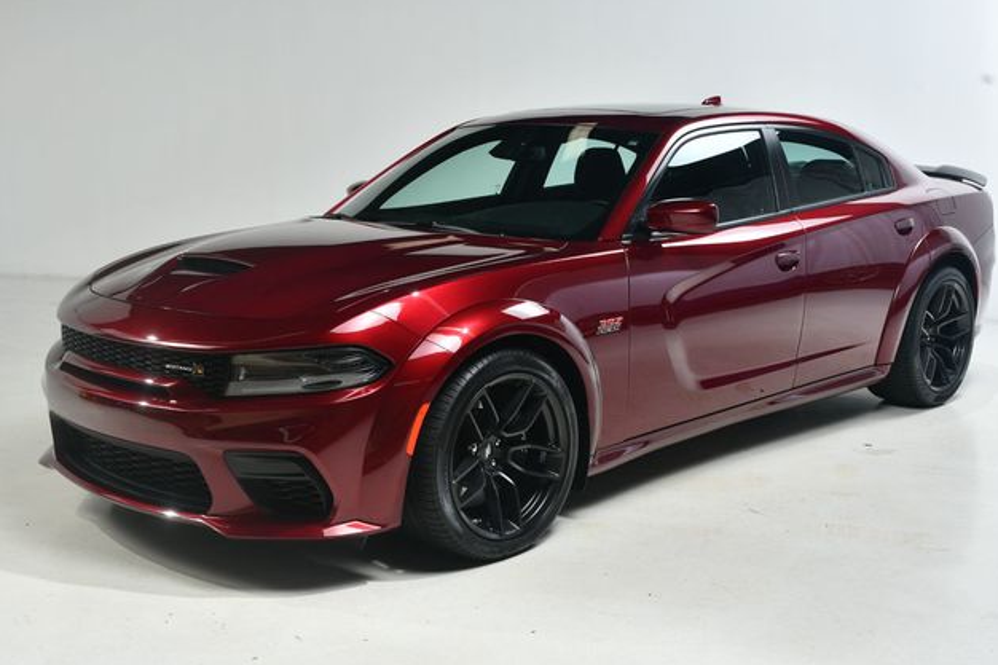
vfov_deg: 29.2
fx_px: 1275
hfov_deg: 42.8
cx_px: 509
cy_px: 332
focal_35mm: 46
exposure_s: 1/160
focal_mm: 30
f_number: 11
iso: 100
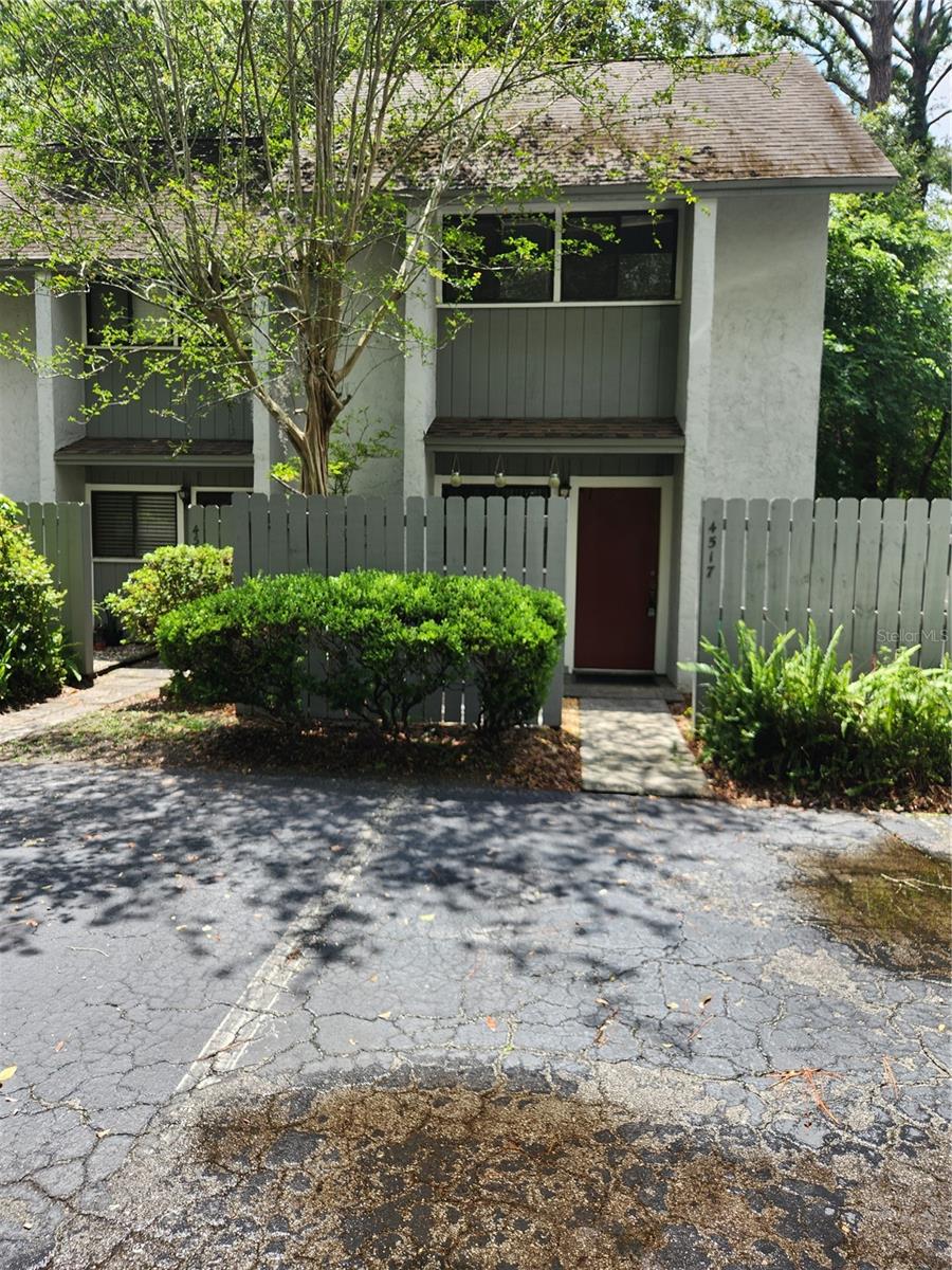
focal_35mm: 23
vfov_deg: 73.9
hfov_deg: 58.9
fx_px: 843
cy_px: 635
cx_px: 476
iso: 20
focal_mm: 5.4
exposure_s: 1/390
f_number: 1.8
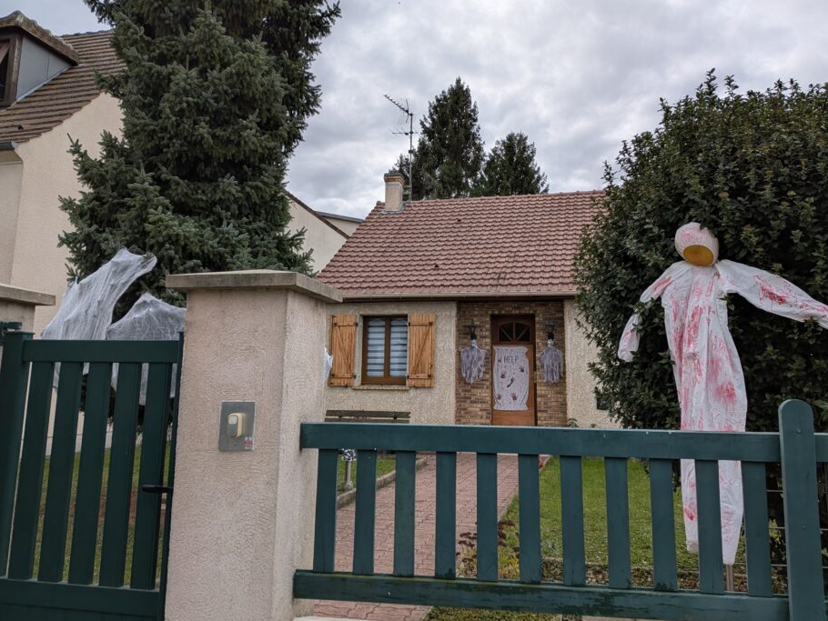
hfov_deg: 65.3
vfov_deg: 51.3
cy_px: 285
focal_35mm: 27
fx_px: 646
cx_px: 429
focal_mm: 4.53
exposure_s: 1/1312
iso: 28
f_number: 1.7
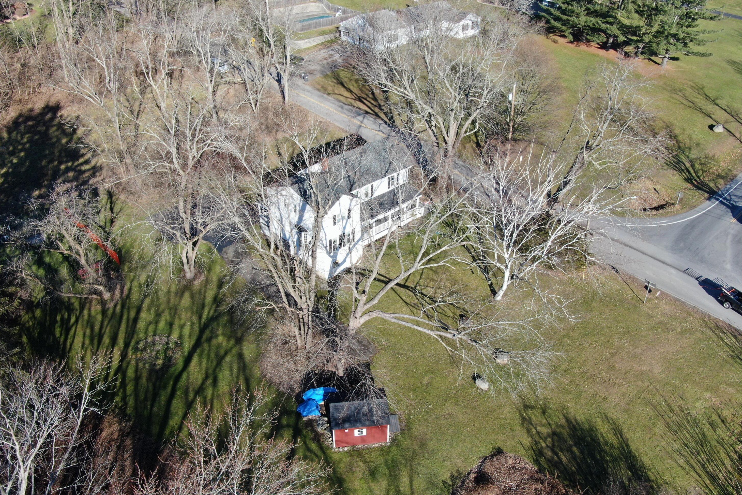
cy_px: 260
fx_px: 639
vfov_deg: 42.3
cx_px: 378
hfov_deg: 60.3
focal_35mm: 31
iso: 100
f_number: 3
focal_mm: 5
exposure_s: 1/500
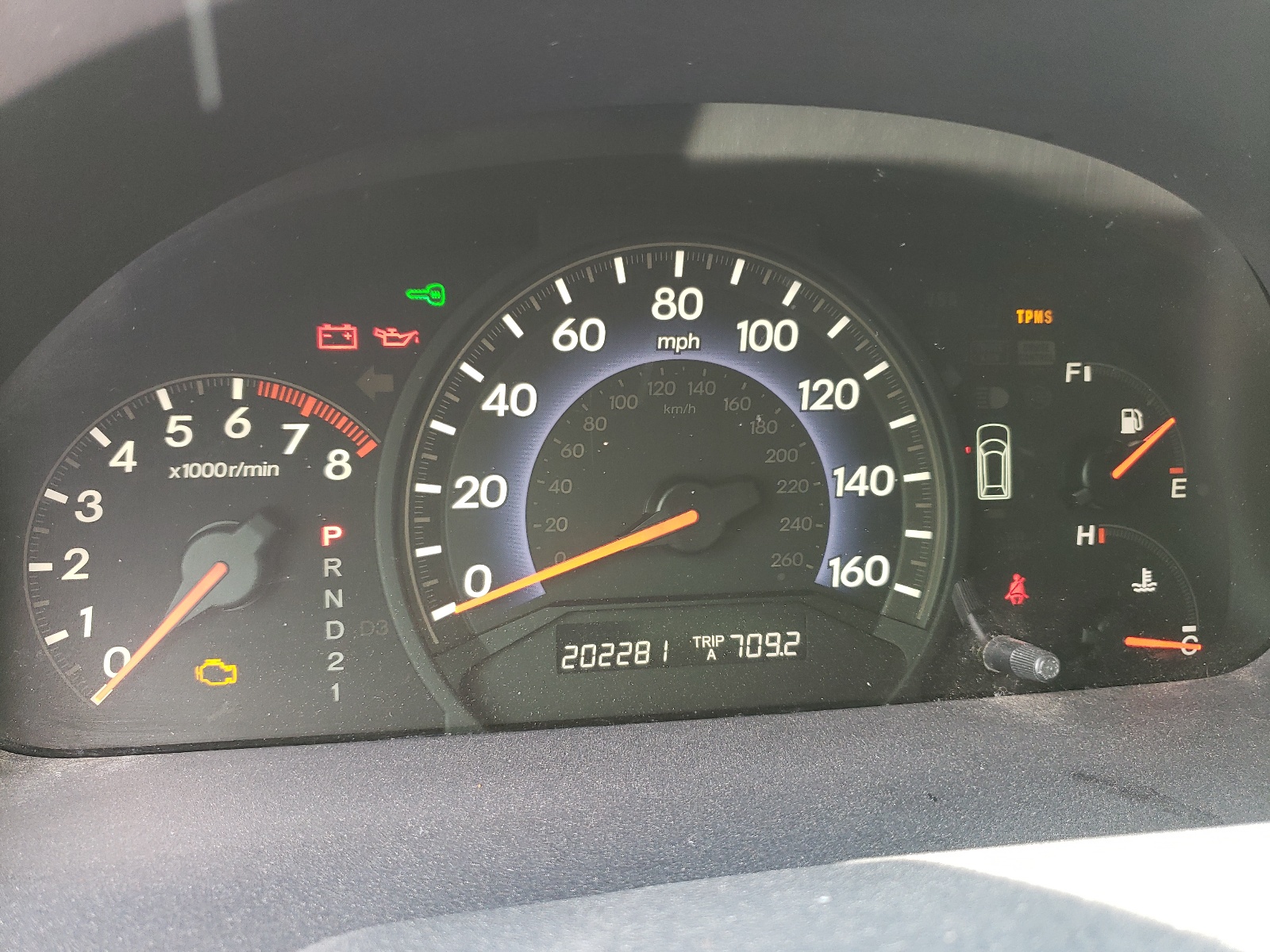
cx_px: 635
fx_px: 954
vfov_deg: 53.1
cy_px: 476
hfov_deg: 67.3
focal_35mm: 26
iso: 109
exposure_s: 1/60.2
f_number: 1.5
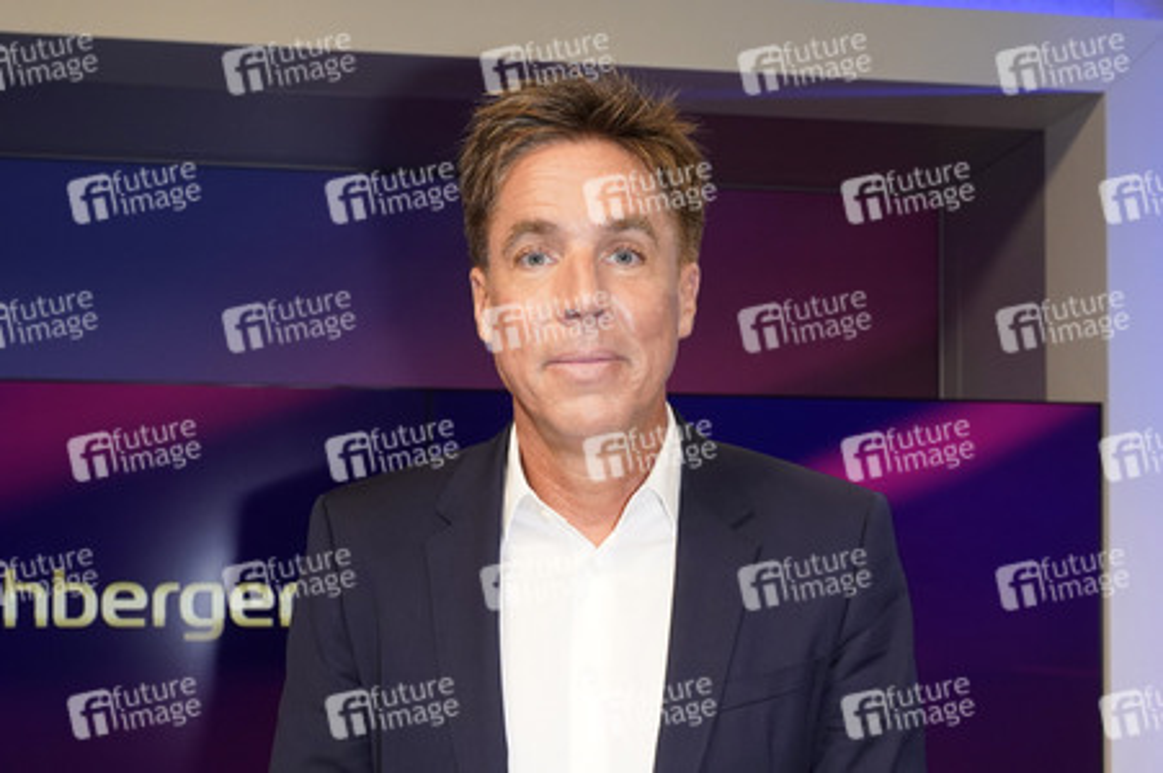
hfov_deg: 62.0
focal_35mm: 30
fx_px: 968
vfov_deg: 43.5
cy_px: 386
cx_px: 582
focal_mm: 30
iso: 2000
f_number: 5.6
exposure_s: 1/160
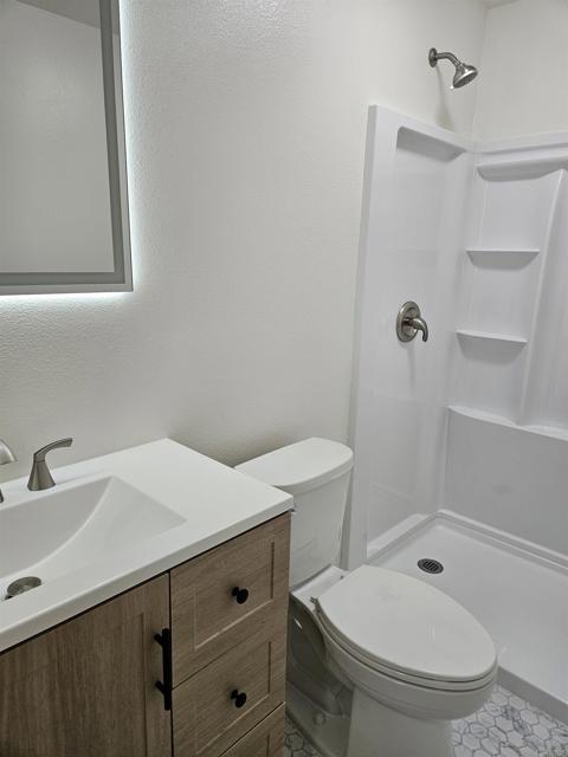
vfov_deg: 73.9
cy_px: 378
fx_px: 503
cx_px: 284
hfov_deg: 58.9
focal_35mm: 23
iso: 100
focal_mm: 5.4
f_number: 1.8
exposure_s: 1/120
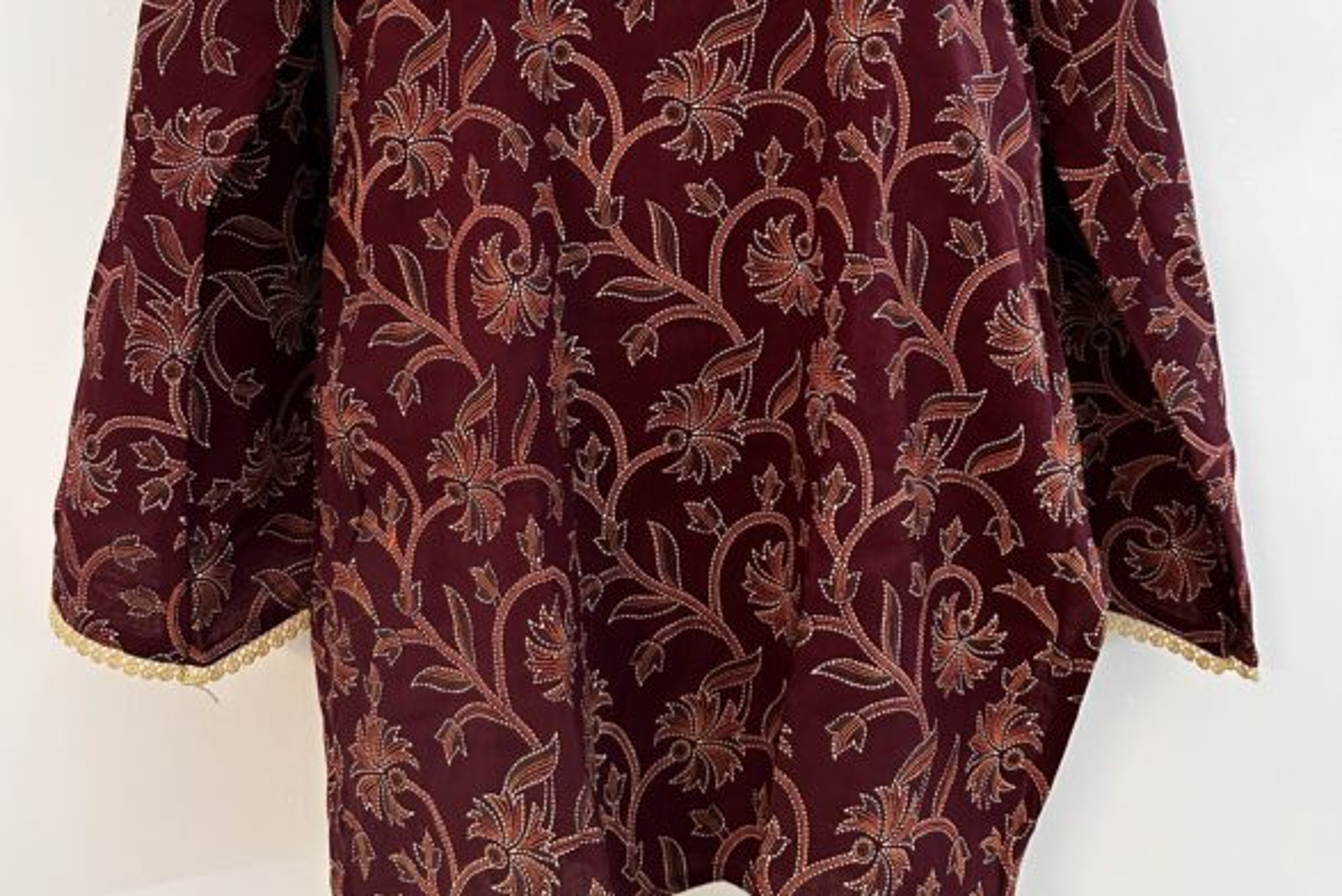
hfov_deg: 55.8
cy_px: 217
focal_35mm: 34
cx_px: 663
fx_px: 1268
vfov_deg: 37.9
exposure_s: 1/50
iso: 400
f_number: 1.78
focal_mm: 6.86
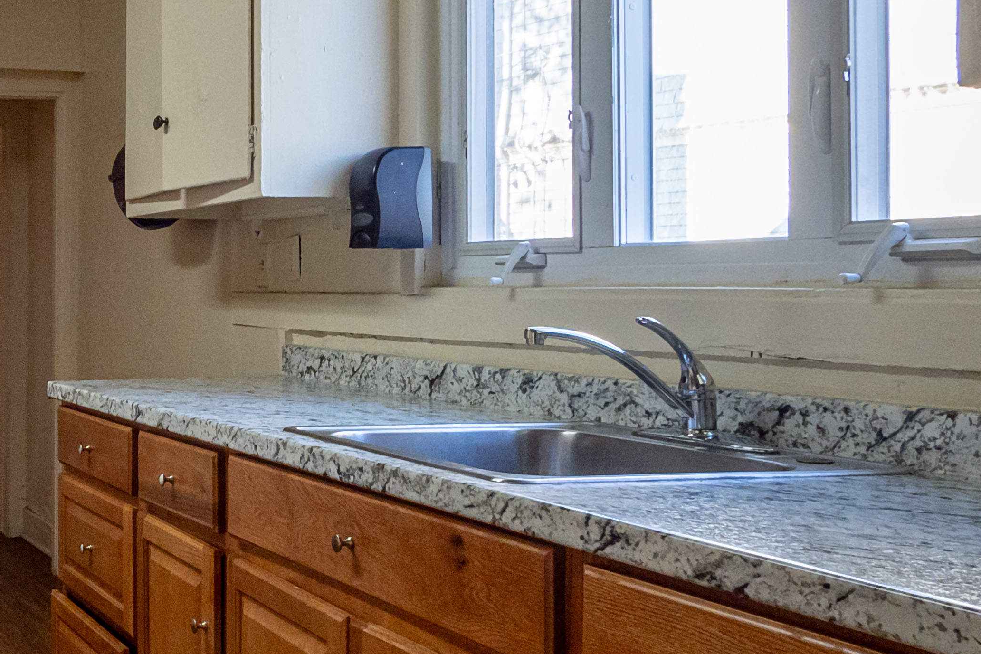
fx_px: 1281
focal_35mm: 47
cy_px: 267
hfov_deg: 37.9
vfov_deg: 28.6
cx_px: 28
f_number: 5.6
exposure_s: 1/80
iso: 640
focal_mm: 9
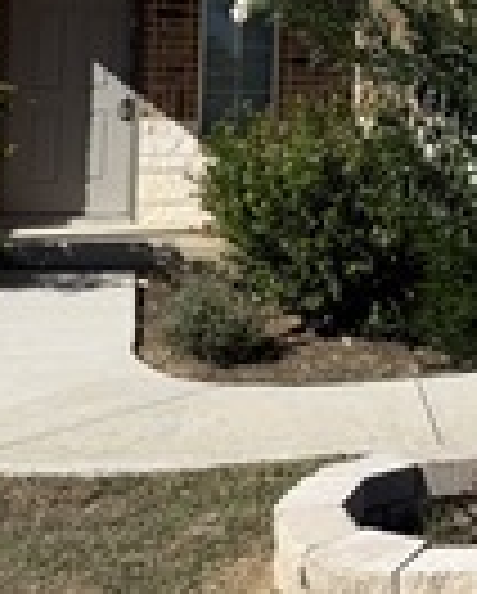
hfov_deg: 16.7
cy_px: 68
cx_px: 680
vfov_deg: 22.0
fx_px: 1497
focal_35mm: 85
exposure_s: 1/7353
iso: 80
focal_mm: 6.76
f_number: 1.78
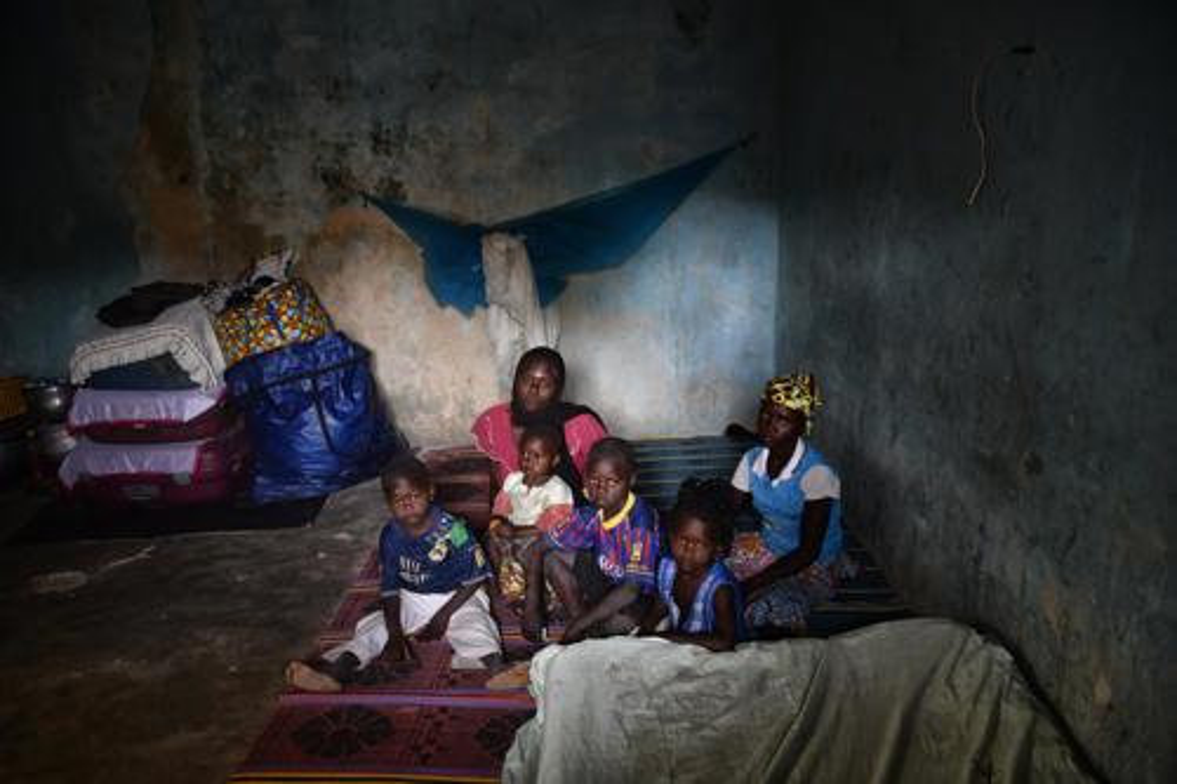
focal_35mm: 28
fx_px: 915
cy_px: 392
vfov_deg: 46.4
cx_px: 588
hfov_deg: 65.5
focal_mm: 28
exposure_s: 1/30
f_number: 3.5
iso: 1400
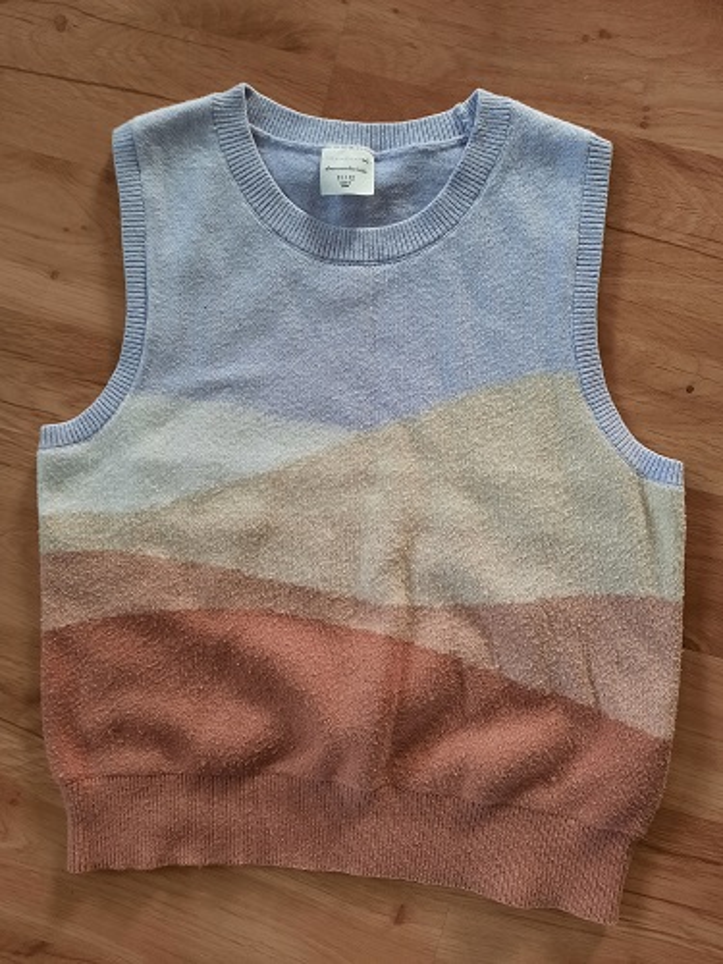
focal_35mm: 25
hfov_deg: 54.9
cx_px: 362
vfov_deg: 69.4
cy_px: 482
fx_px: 696
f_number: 2
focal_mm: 4.6
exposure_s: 1/50
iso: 320
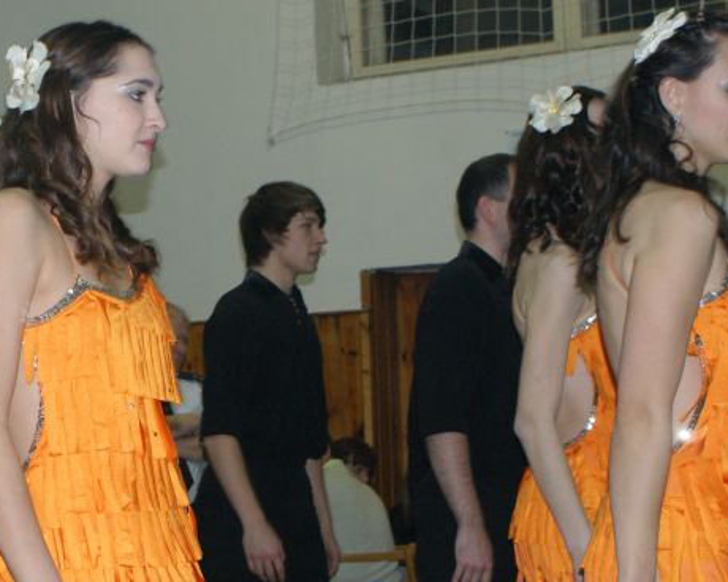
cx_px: 65
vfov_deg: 16.4
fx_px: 2025
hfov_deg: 20.0
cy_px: 323
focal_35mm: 94
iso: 400
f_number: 5.6
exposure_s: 1/60
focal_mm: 30
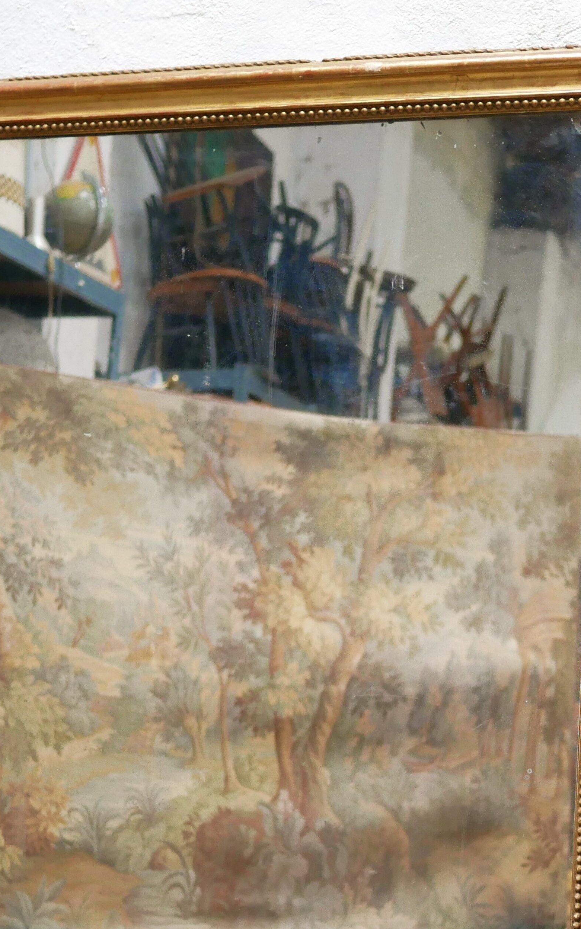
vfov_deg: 26.3
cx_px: 341
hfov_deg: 16.7
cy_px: 616
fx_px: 1976
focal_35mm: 78
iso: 800
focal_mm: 20
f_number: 1.7
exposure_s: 1/60
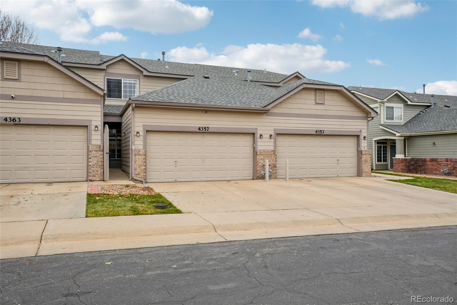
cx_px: 228
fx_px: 343
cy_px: 152
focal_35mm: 27
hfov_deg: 67.4
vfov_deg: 47.9
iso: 400
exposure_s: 1/500
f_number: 8
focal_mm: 18
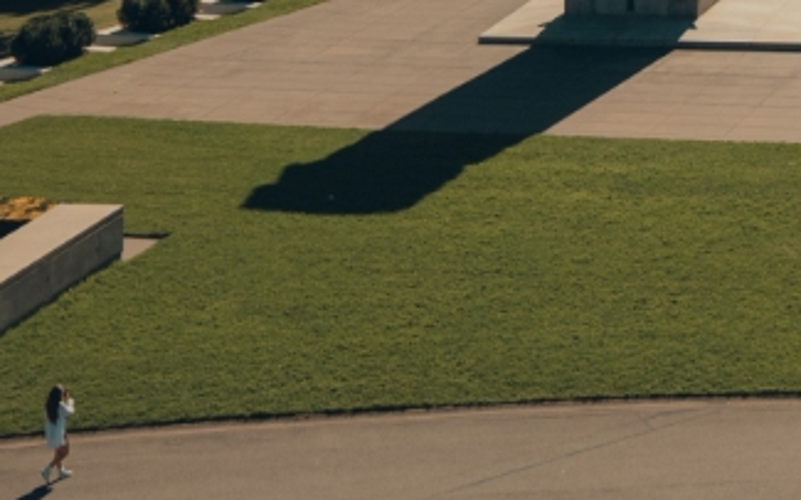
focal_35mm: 137
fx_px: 2990
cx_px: 1319
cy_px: -831
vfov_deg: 8.5
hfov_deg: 14.0
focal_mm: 35
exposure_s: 1/2400
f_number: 4
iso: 200
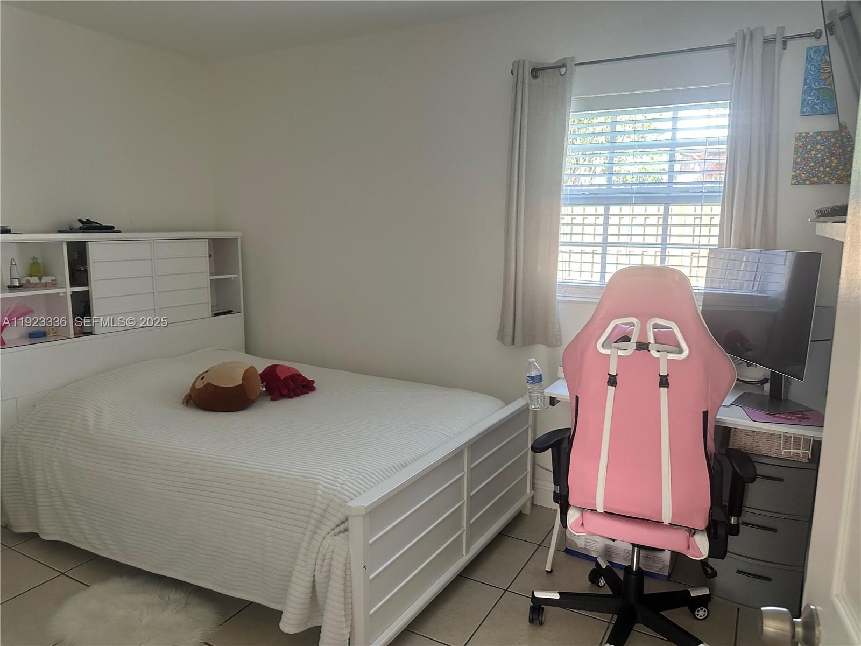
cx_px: 430
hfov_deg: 71.6
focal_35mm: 24
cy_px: 323
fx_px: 597
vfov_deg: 56.8
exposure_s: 1/60
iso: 320
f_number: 1.78
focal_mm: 6.86
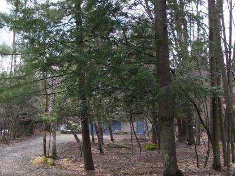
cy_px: 119
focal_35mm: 54
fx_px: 366
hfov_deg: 35.4
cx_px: 92
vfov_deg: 26.8
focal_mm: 5.8
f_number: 2.6
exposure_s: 1/200
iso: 80
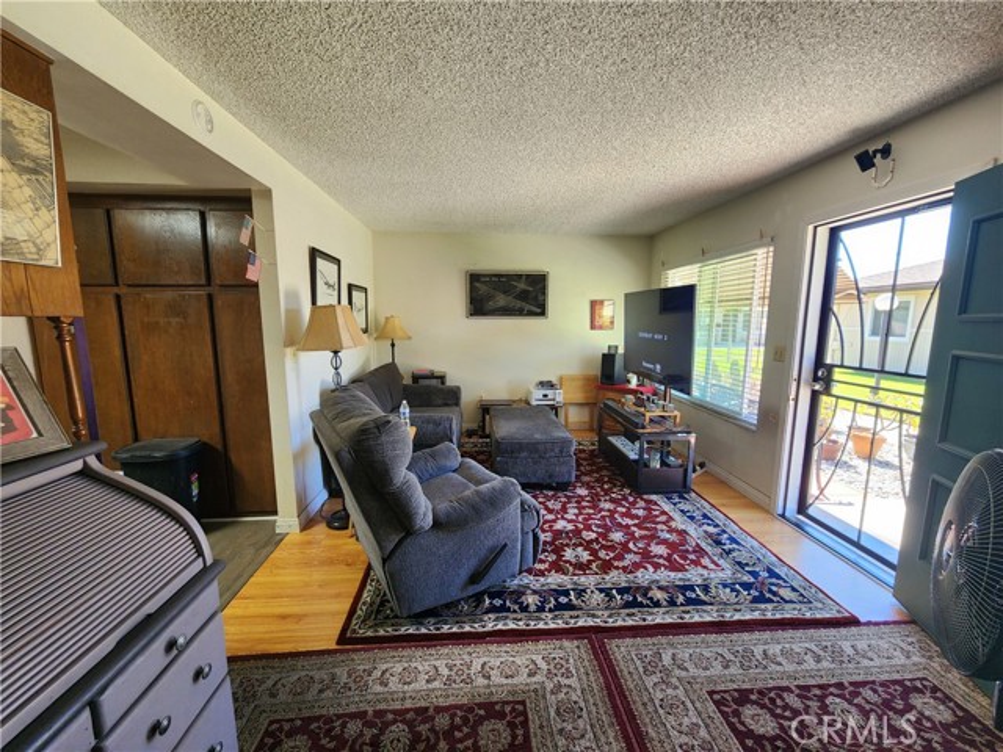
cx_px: 502
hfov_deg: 106.2
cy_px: 376
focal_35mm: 13
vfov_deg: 89.9
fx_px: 377
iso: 160
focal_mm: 2.2
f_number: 2.2
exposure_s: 1/60
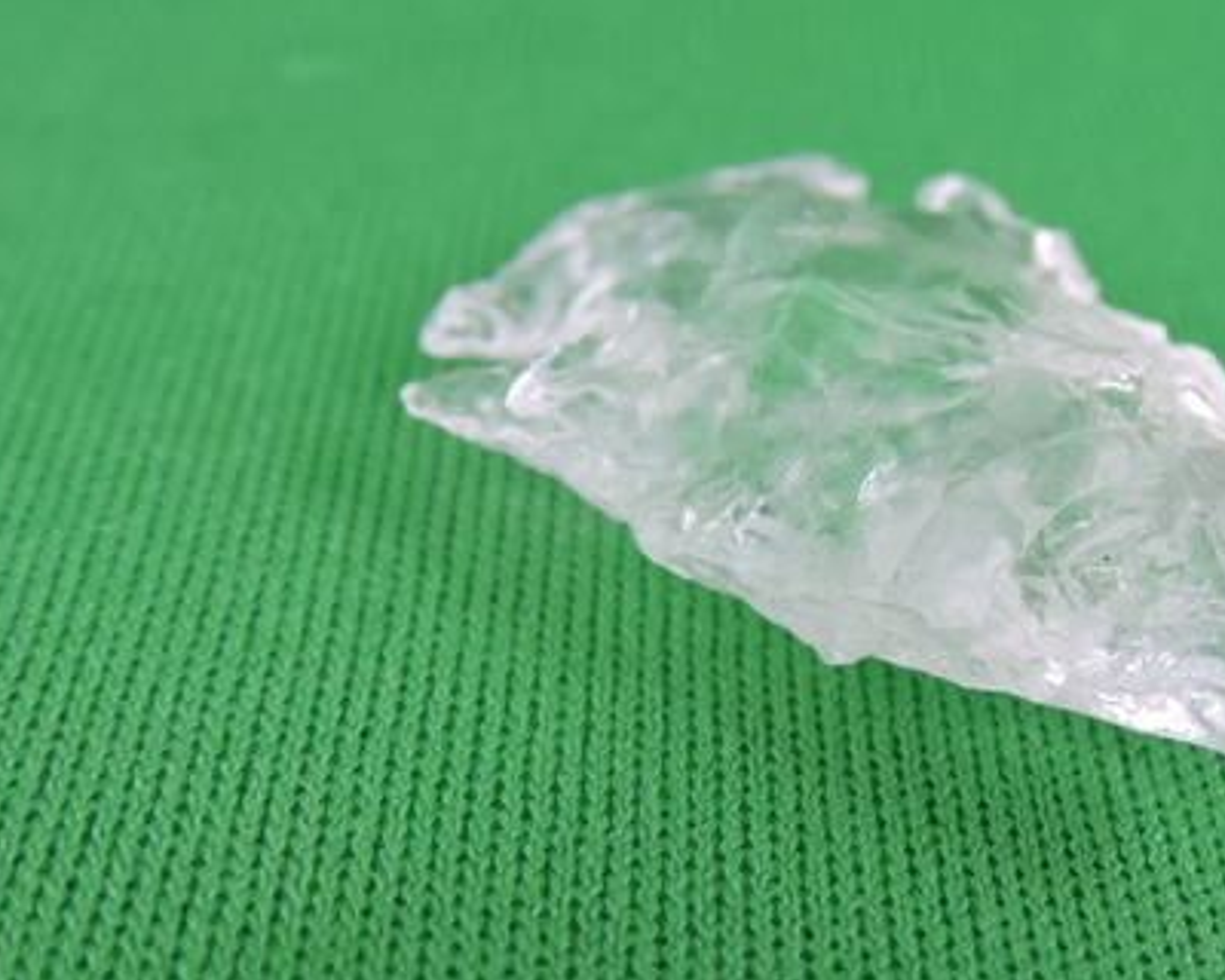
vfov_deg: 23.1
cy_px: 511
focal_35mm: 66
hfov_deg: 28.3
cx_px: 905
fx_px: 2393
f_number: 3.8
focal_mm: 6.3
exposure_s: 1/125
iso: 560
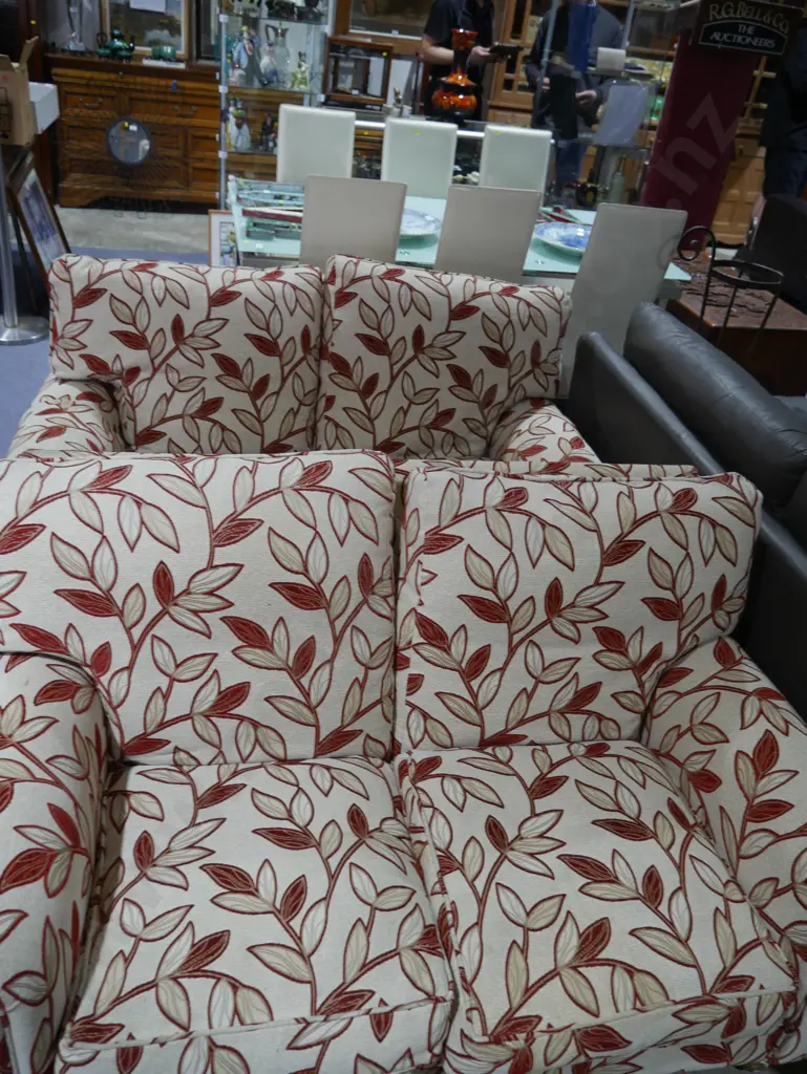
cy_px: 537
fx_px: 870
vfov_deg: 63.4
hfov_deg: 49.8
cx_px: 404
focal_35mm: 28
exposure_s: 1/60
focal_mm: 14
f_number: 3.5
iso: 250
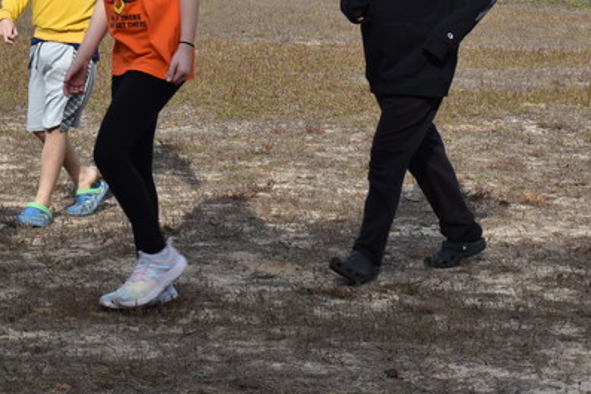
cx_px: 353
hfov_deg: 16.9
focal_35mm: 121
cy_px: 100
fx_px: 1987
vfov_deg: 11.3
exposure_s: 1/320
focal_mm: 40
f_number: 7.1
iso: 100
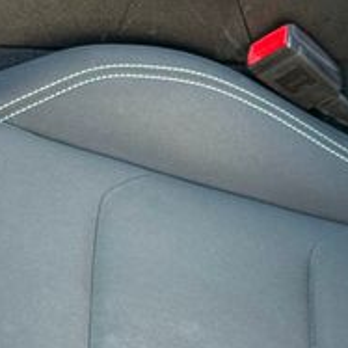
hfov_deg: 11.8
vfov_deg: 12.0
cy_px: 264
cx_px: 396
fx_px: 1649
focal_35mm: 145
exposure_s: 1/127
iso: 200
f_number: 1.78
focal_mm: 6.76
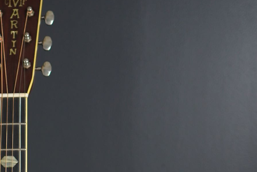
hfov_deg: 11.5
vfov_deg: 7.4
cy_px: 389
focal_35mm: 177
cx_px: 1
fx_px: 1261
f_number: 2.2
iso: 100
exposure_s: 1/80
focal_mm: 35
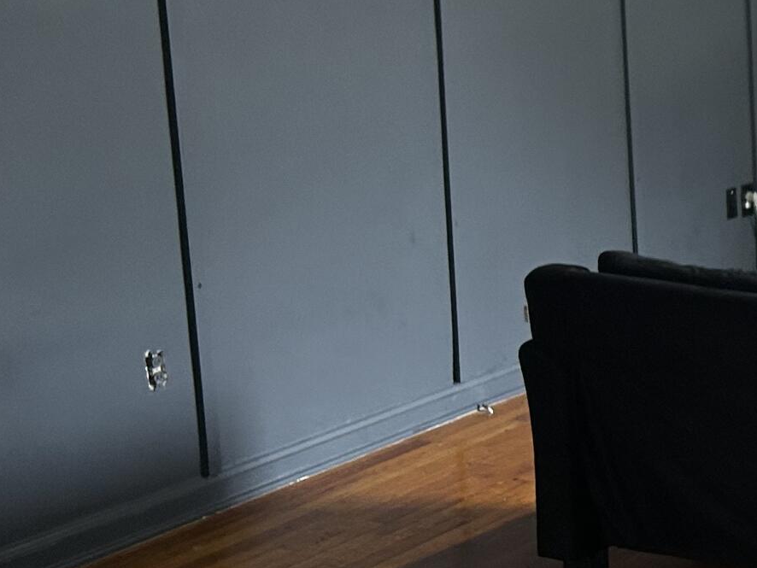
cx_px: 1100
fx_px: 1925
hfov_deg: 19.6
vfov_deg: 16.8
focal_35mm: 88
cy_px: 315
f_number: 1.5
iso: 100
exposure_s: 1/60
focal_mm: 5.7
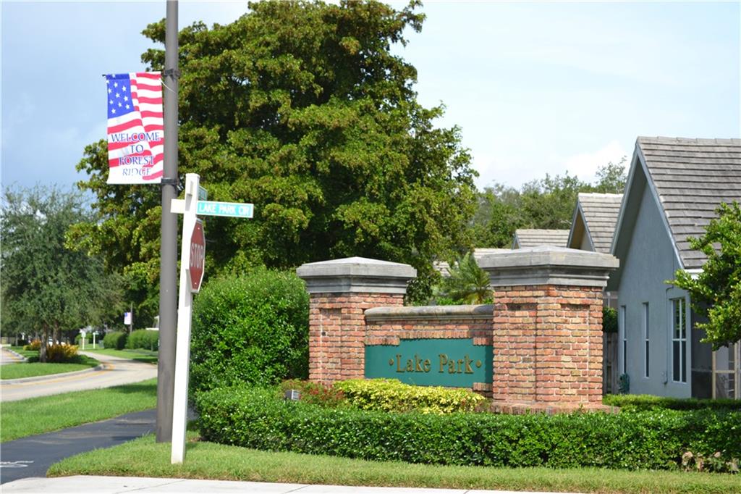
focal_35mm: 78
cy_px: 247
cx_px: 370
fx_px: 1605
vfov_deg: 17.5
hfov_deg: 26.0
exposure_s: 1/200
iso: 100
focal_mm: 52
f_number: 8
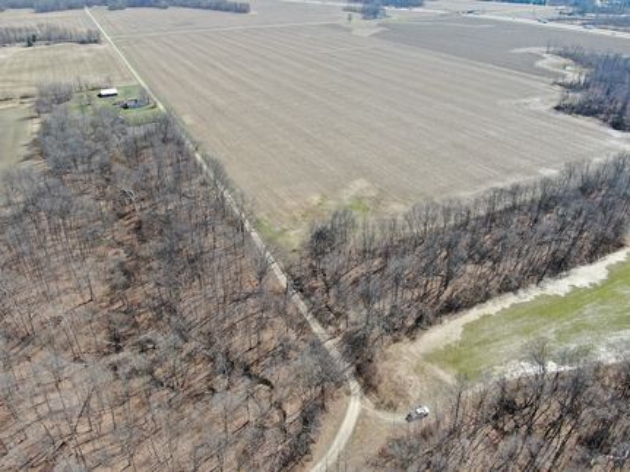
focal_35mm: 24
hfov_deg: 71.6
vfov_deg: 56.8
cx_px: 315
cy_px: 236
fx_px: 437
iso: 100
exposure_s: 1/640
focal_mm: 4.39
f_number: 2.8
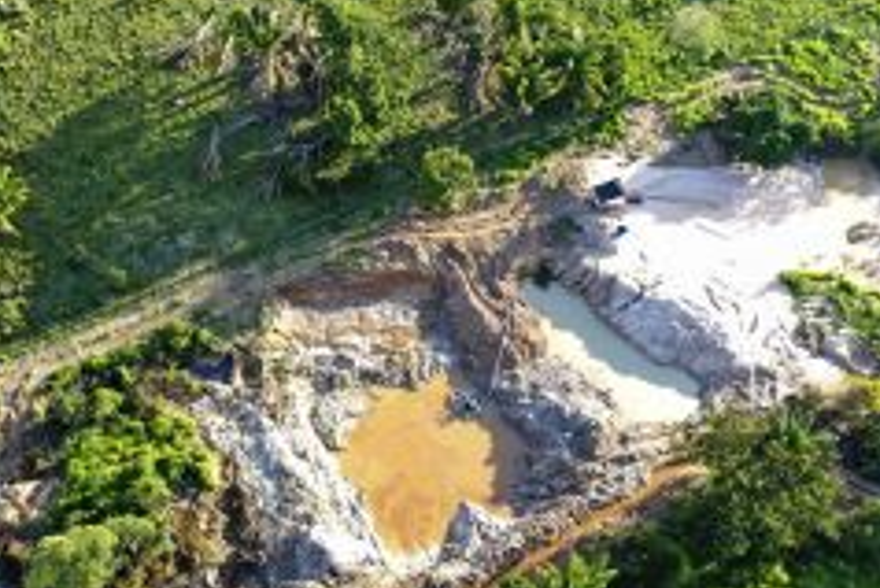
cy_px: 320
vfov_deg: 28.7
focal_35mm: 47
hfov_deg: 40.5
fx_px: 1150
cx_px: 203
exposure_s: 1/80
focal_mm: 10.26
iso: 100
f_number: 4
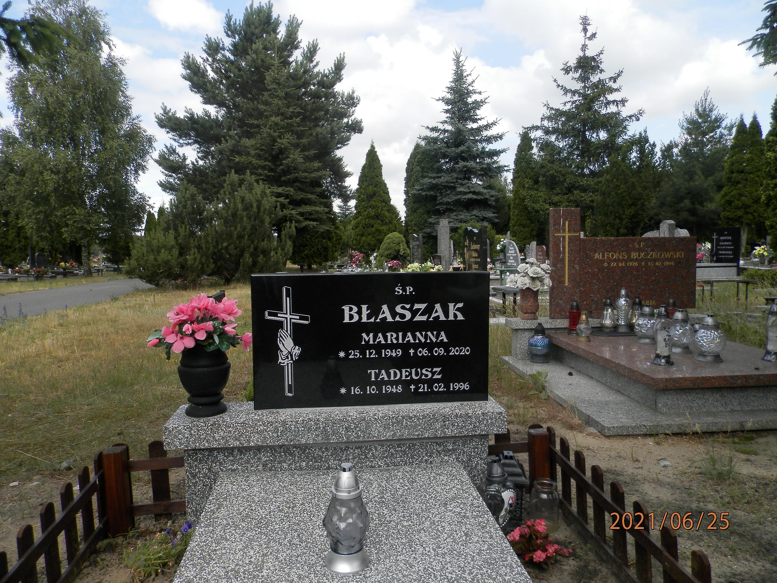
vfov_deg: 54.9
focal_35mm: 25
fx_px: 561
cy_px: 292
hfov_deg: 69.4
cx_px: 388
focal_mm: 4.5
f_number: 3.1
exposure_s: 1/640
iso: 80
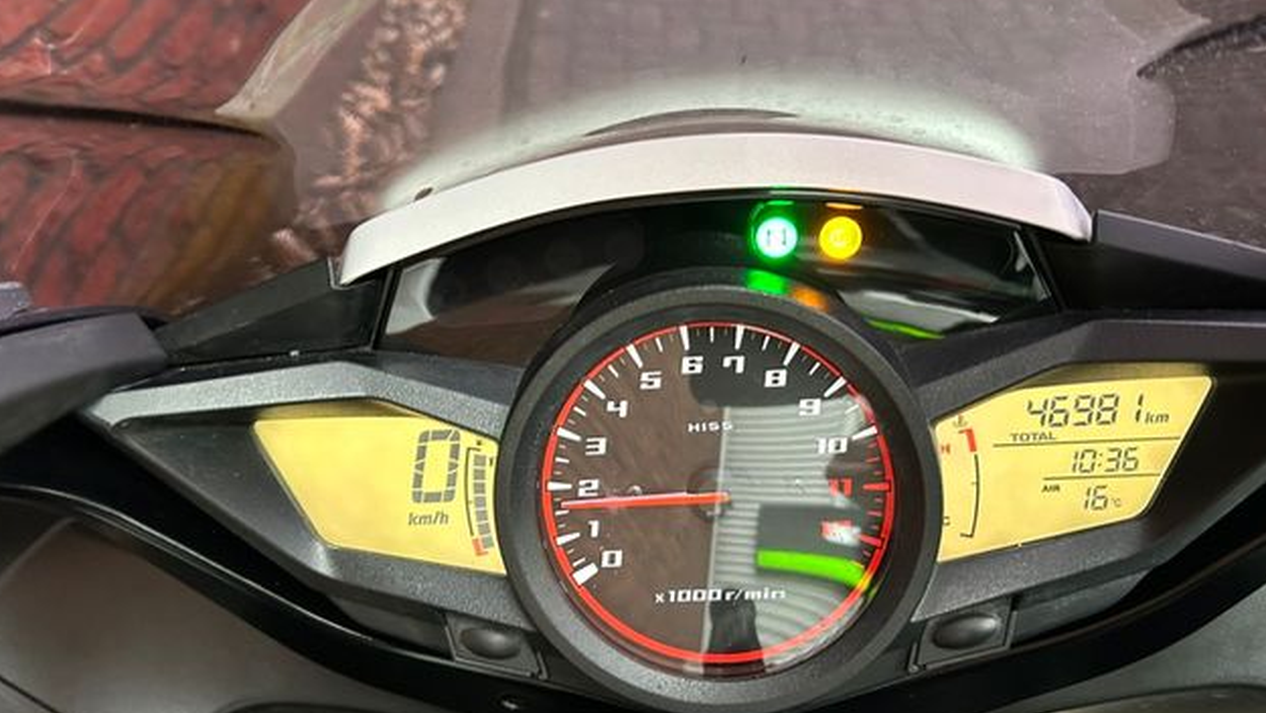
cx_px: 634
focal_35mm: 29
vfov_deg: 40.2
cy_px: 338
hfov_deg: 66.1
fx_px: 974
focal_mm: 5.7
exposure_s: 1/35
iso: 500
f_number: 1.5
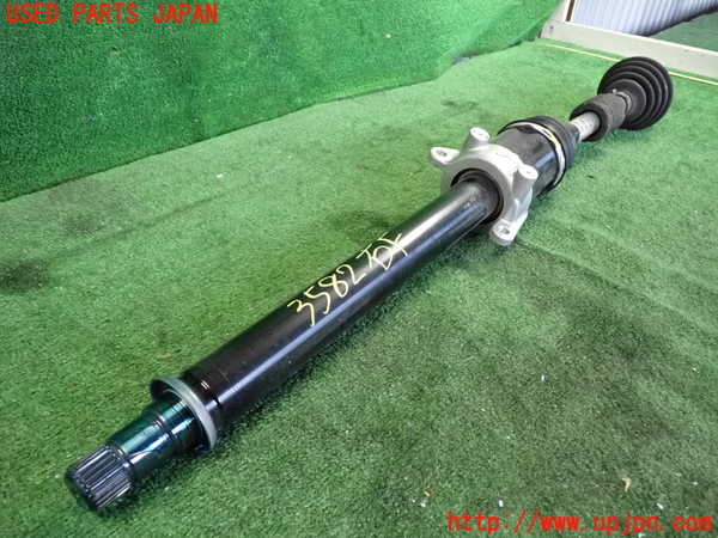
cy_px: 269
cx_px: 359
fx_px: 581
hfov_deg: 63.4
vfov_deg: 49.7
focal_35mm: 28
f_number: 2.2
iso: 2000
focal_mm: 5.05
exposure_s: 1/125
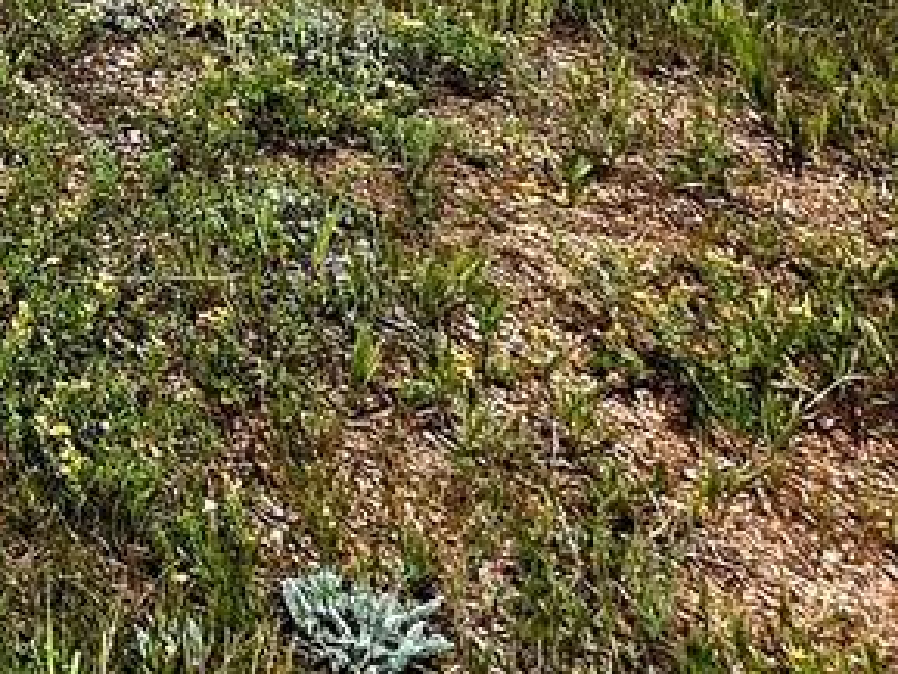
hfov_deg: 20.5
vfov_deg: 14.7
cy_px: -851
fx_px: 1869
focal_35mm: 72
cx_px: -640
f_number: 1.9
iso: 40
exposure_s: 1/5000
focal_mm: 2.2
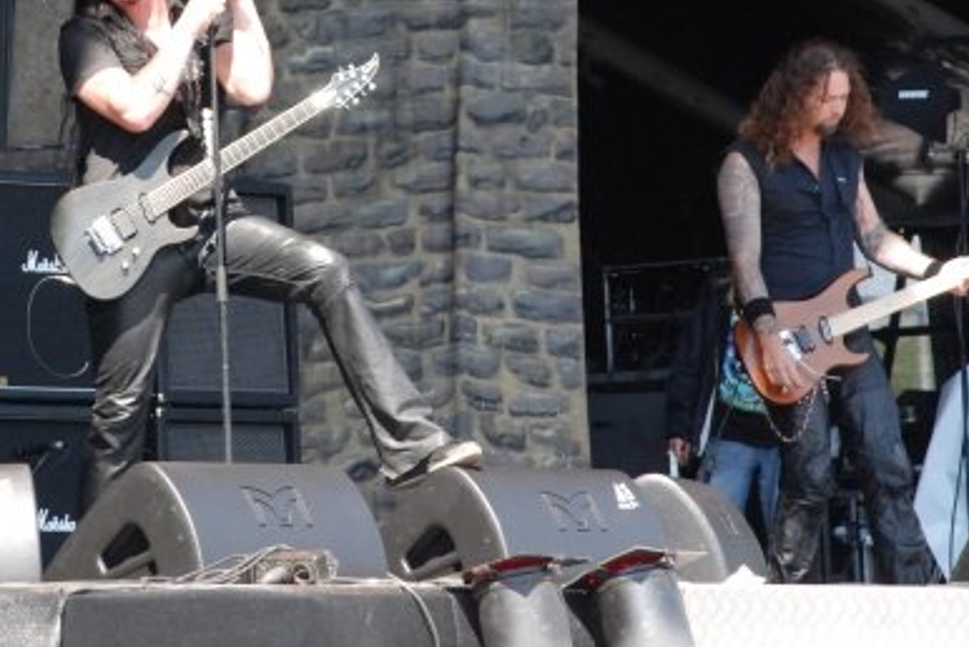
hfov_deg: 6.1
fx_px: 9077
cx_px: 244
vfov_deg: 4.1
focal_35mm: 337
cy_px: 40
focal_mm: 112
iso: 800
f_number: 6.3
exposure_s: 1/320
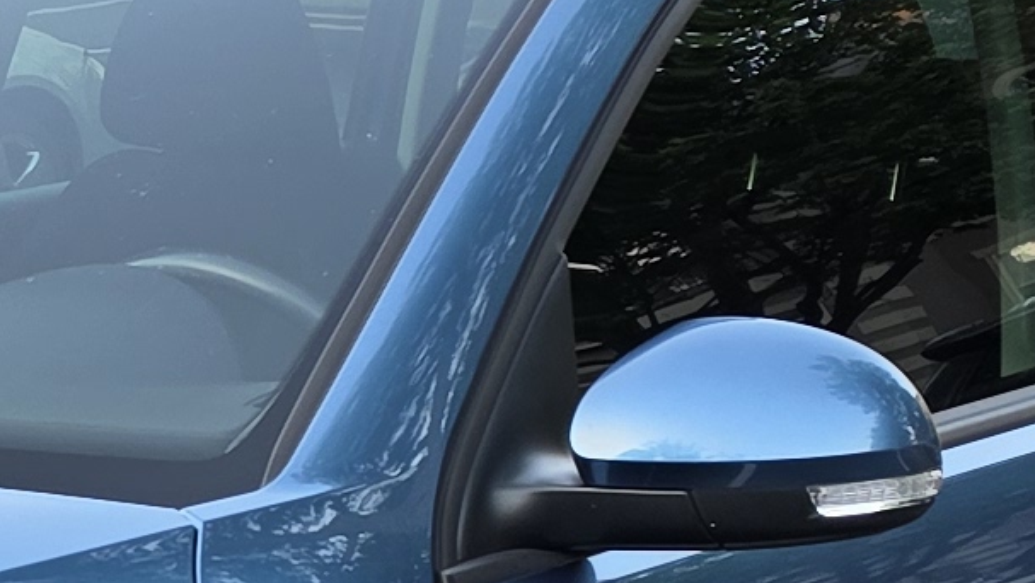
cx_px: -520
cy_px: 603
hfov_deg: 12.4
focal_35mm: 165
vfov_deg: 7.3
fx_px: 4530
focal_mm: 6.5
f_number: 1.4
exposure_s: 1/180
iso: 40
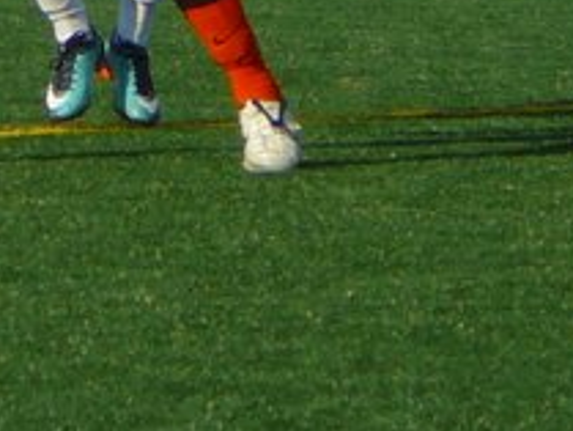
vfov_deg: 1.4
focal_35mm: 1097
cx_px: 228
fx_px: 18169
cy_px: -242
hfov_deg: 1.8
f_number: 4.1
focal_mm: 34.1
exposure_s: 1/800
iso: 80
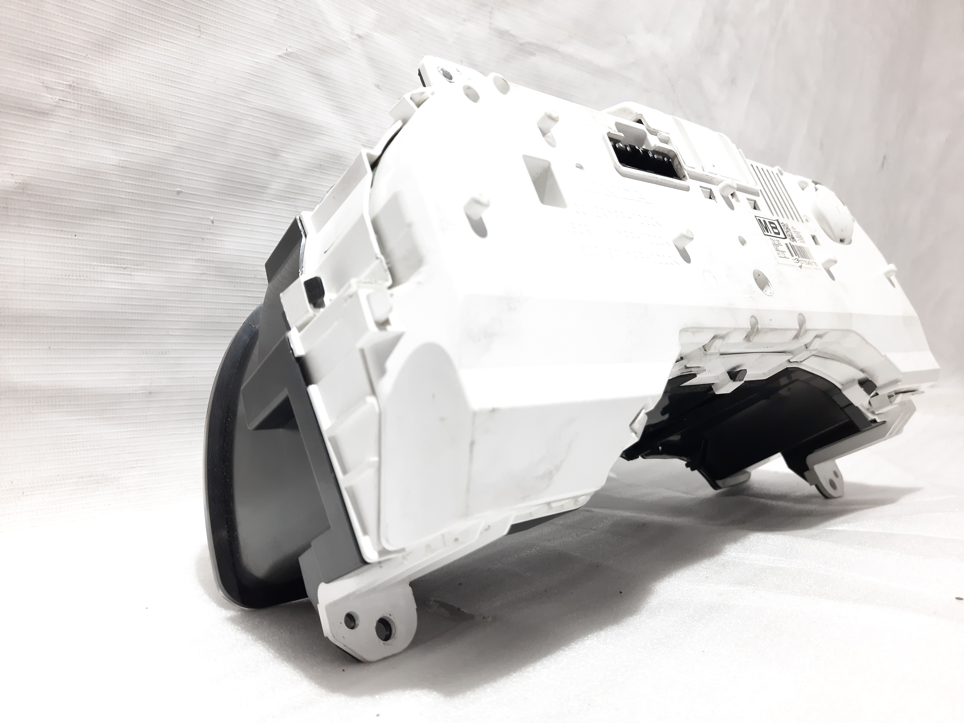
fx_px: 696
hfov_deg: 69.4
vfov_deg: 54.9
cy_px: 362
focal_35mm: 25
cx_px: 482
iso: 160
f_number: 2
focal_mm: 4.6
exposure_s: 1/50
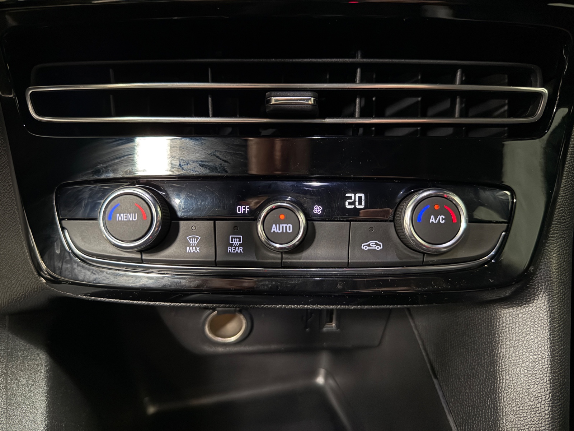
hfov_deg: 71.6
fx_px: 398
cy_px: 216
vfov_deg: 56.8
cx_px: 287
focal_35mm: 24
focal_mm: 6.76
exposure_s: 1/30
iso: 1250
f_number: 1.78
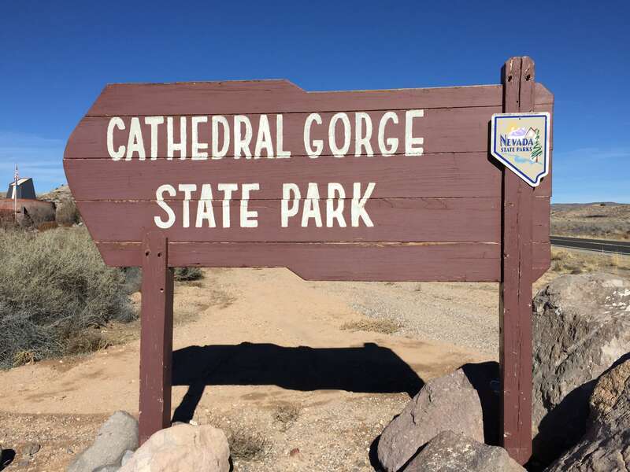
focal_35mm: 29
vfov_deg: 48.2
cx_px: 315
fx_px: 528
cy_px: 236
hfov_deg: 61.7
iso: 32
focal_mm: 4.15
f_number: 2.2
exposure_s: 1/3300
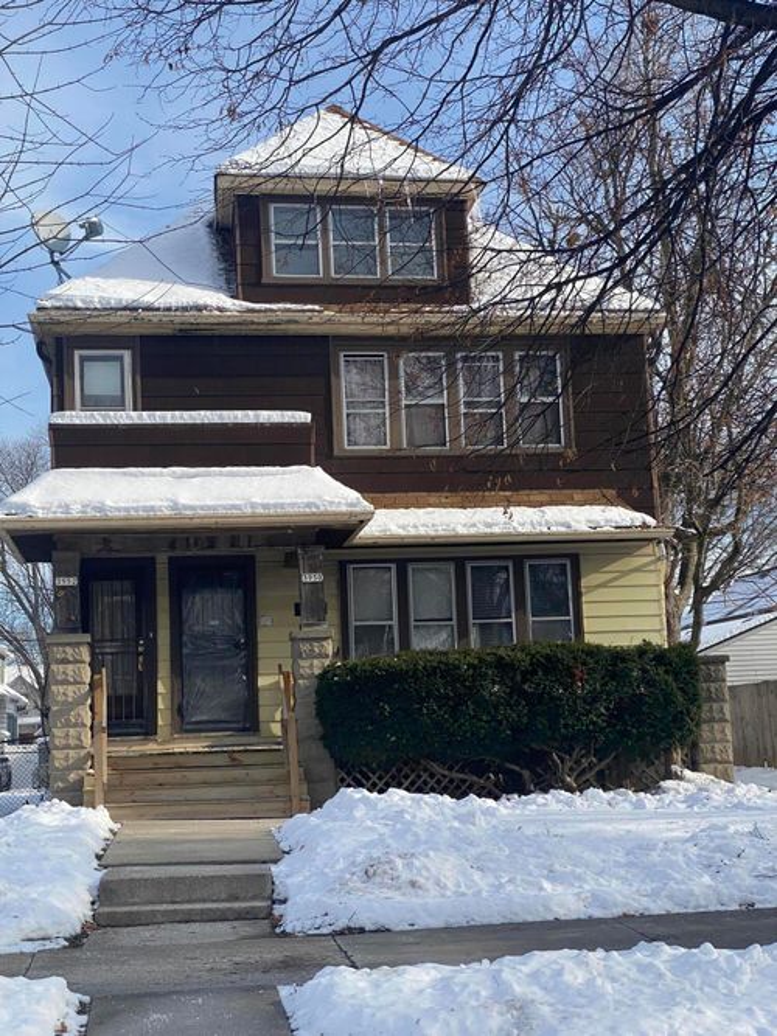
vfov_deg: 36.8
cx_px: 388
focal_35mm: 52
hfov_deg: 28.0
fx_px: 1557
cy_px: 518
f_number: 2
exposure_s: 1/1332
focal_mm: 6
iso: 20
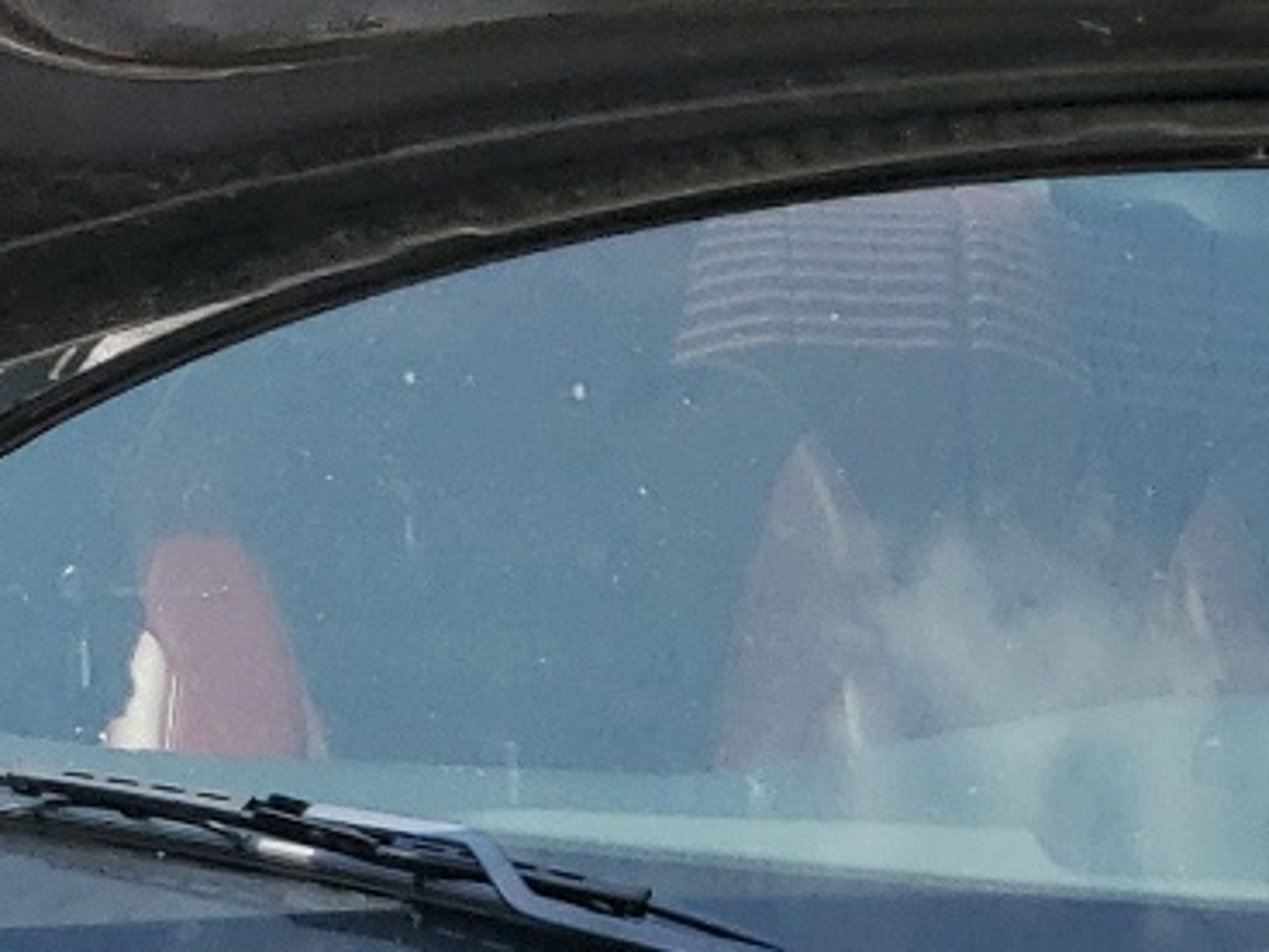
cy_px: 1807
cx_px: 1772
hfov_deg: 16.2
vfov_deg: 11.9
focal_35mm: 113
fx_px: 4143
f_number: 1.5
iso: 50
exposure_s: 1/2500
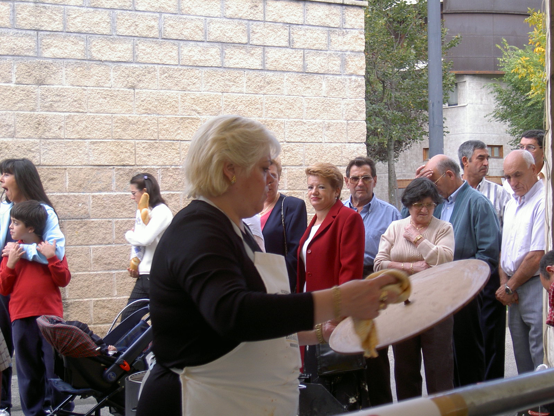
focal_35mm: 69
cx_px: 277
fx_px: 1104
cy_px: 208
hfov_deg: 28.2
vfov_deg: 21.3
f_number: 3.7
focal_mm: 14.2
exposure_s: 1/78.1
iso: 100
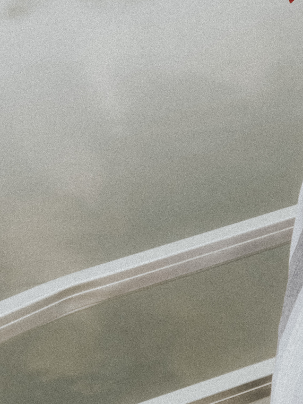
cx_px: 243
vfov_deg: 21.1
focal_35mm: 93
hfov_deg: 15.8
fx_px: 1085
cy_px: 207
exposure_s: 1/606
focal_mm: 6.6
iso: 20
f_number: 2.8
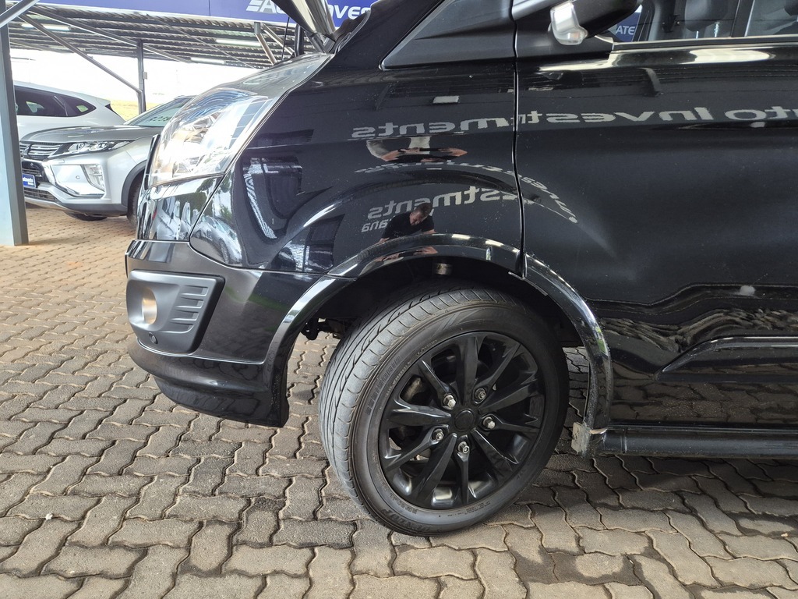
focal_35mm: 23
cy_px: 300
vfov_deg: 58.9
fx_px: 530
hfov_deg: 73.9
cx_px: 399
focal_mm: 5.4
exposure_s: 1/100
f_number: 1.8
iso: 500
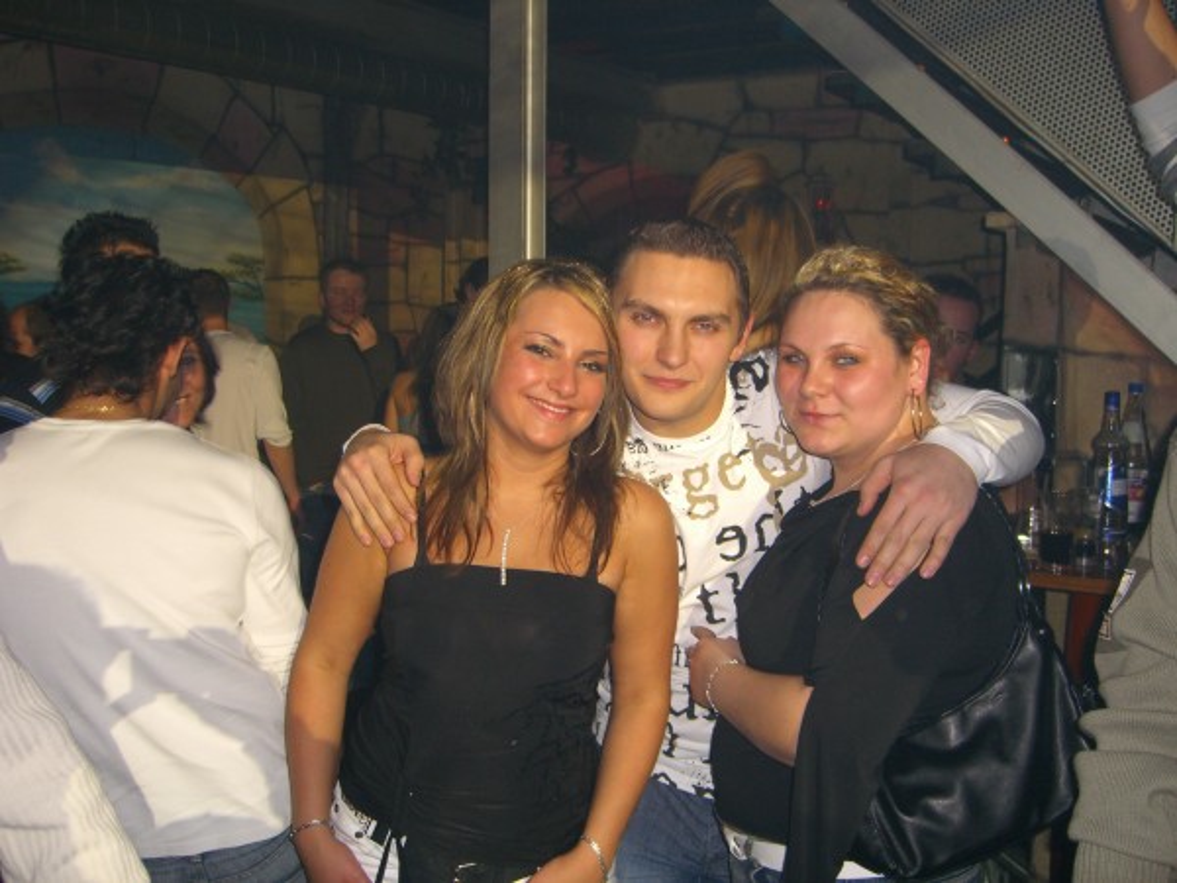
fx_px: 1292
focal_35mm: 38
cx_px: 588
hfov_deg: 49.0
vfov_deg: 37.7
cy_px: 442
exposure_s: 1/60
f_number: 2.8
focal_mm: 7.9
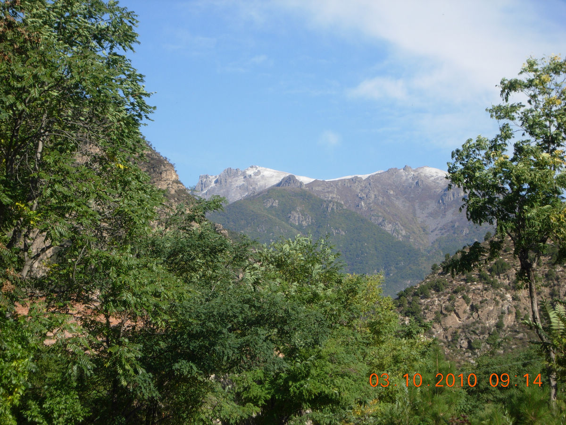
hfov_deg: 15.6
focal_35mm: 126
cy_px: 212
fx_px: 2060
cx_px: 283
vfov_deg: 11.8
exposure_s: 1/342
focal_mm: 26.3
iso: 50
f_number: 5.3
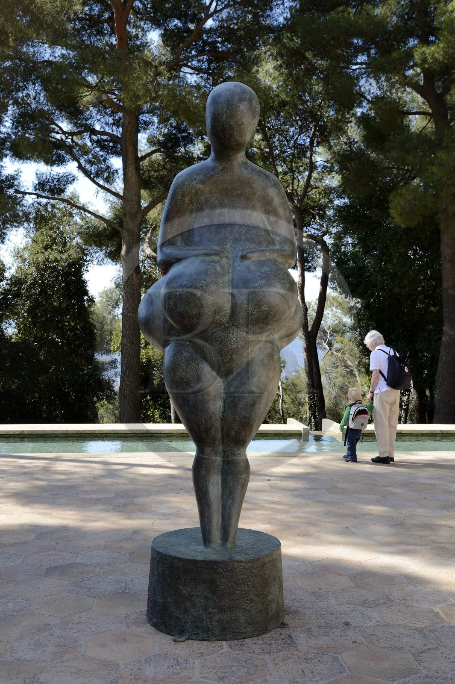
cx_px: 228
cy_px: 342
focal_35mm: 40
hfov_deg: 33.4
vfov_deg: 48.5
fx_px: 759
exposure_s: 1/200
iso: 200
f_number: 7.1
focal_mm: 40
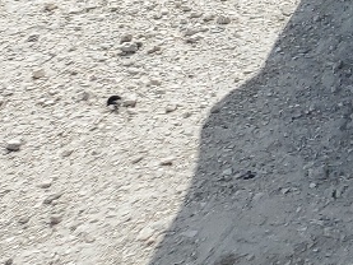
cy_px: -359
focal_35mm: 150
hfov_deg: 10.9
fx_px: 1530
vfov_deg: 9.0
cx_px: 870
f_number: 1.5
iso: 50
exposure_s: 1/5000
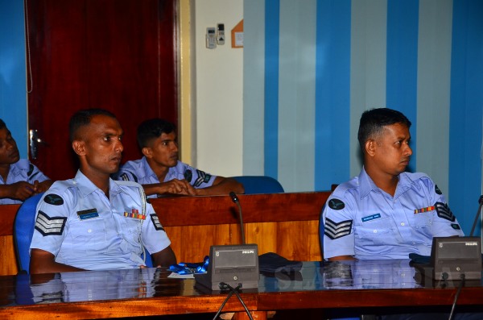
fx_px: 1305
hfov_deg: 21.0
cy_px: 160
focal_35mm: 98
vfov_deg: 14.0
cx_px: 242
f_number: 5.6
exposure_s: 1/80
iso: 250
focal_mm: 65
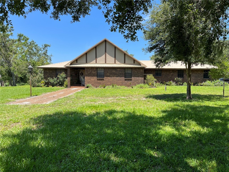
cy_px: 86
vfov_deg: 53.1
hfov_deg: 67.3
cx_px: 114
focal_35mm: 26
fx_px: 172
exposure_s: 1/1802
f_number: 1.6
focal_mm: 5.1
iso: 50
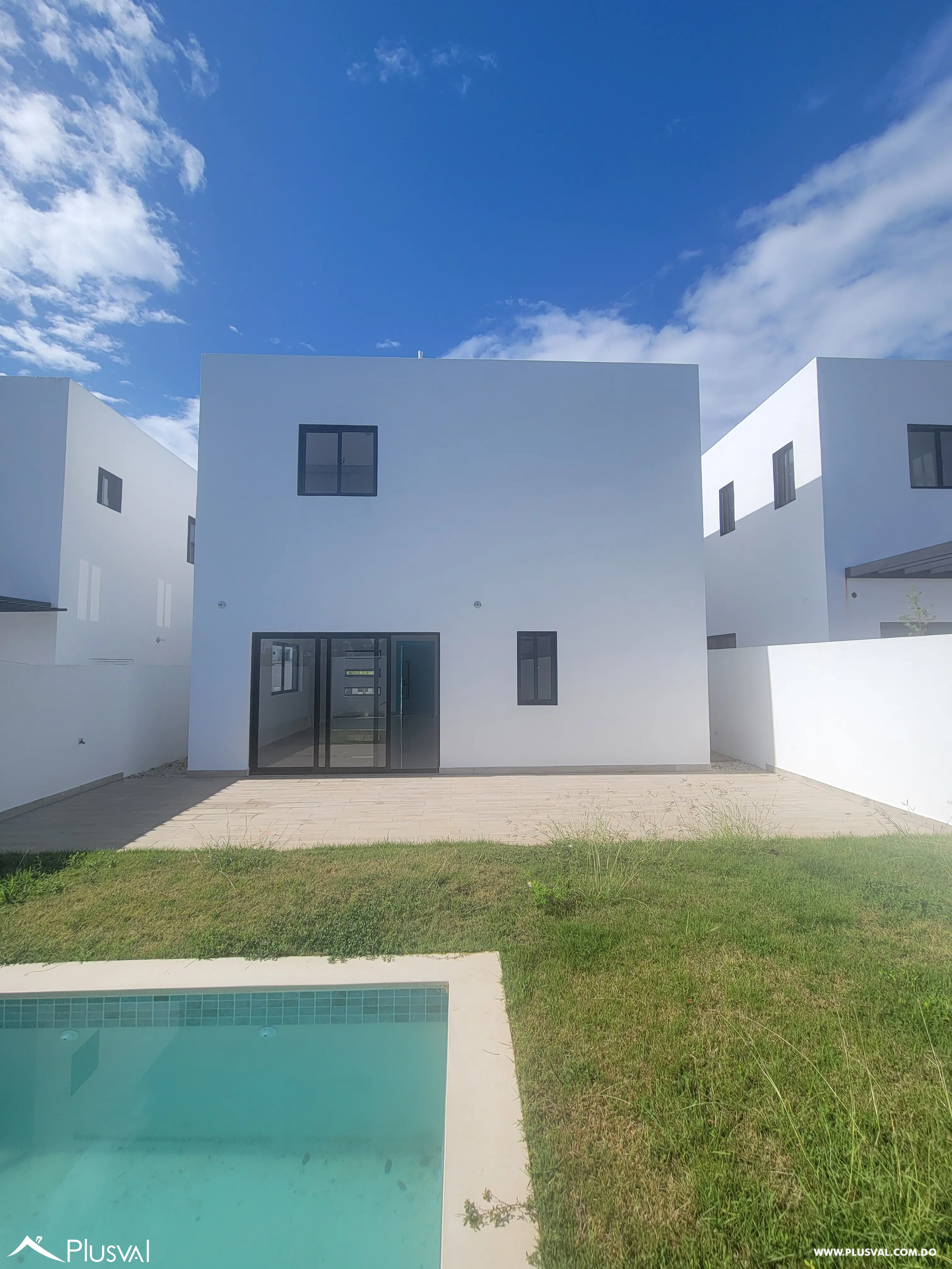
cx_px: 476
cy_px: 634
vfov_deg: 106.2
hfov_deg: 89.9
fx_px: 477
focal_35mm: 13
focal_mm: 2.2
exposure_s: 1/2391
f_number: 2.2
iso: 50
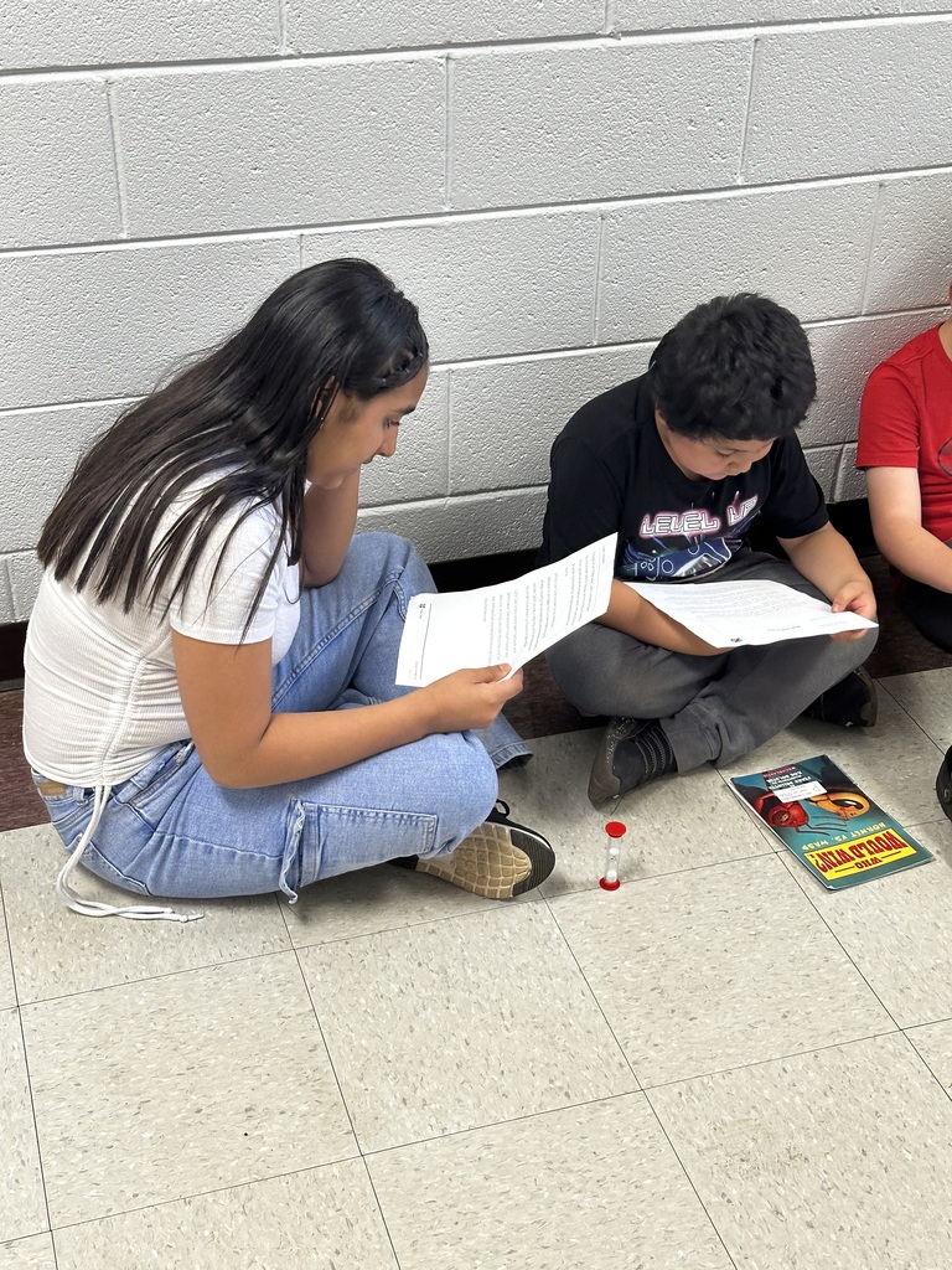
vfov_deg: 39.7
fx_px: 1760
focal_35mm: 48
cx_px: 476
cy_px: 635
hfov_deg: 30.3
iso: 160
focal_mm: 6.86
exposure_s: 1/60
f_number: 1.78
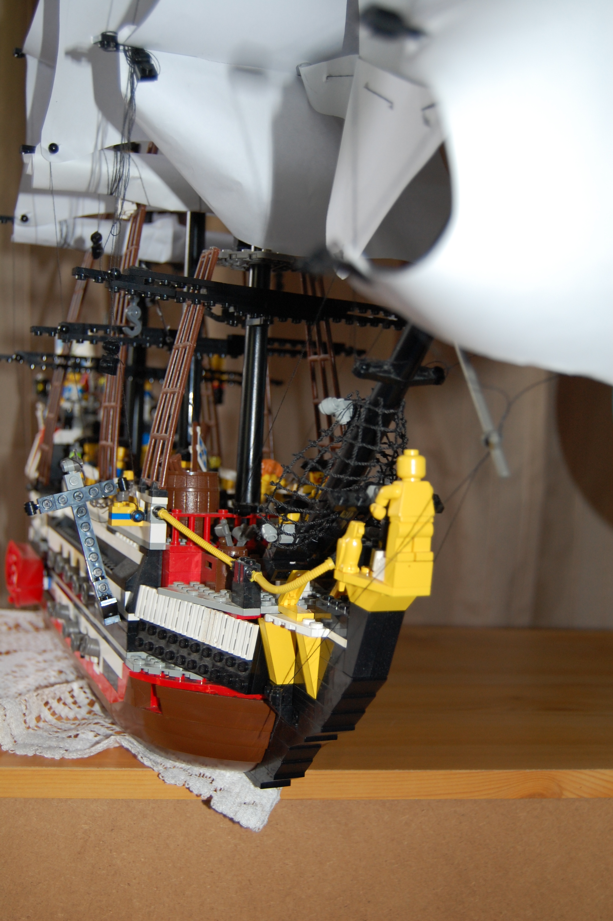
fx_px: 998
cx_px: 306
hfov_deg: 34.1
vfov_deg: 49.6
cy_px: 460
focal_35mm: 39
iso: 400
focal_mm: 26
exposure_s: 1/60
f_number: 4
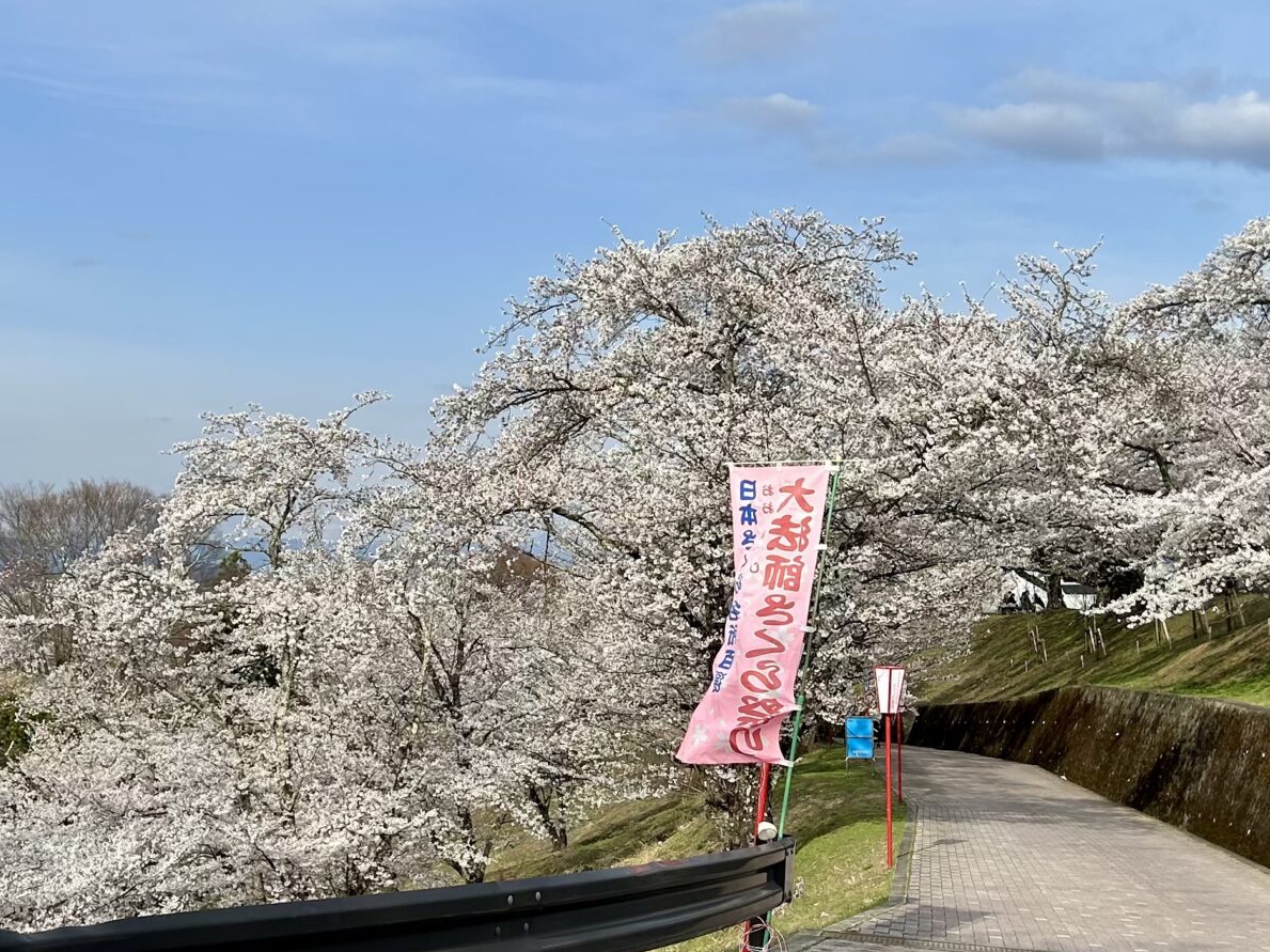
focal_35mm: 56
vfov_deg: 26.1
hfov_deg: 34.2
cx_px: 493
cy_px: 548
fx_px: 2054
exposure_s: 1/3571
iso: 50
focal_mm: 5.7
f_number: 1.5
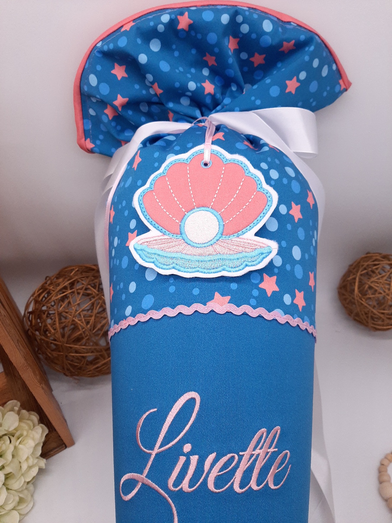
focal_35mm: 26
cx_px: 196
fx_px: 393
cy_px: 262
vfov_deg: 67.3
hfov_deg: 53.1
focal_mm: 3.93
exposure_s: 1/357
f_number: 1.7
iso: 200
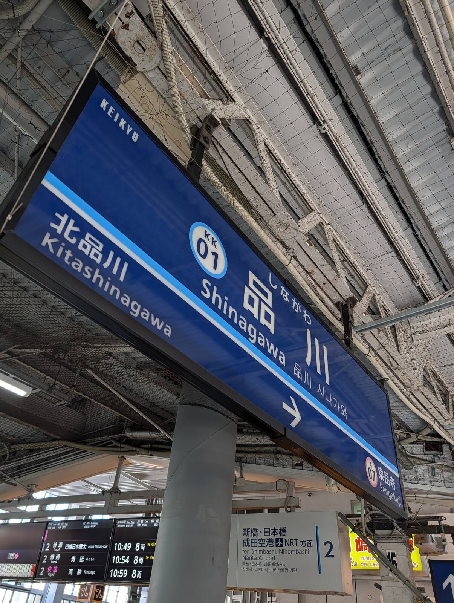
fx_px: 419
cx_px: 227
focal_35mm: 24
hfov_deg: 56.9
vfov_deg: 71.5
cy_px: 302
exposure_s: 1/100
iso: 48
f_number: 1.68
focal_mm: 6.9
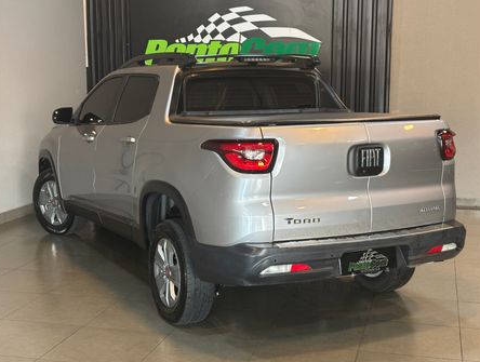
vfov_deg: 26.7
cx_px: 246
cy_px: 173
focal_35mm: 55
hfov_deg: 34.9
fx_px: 764
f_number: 1.6
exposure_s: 1/40
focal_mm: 5.96
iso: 160
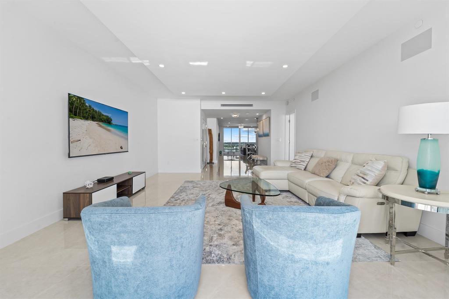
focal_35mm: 14
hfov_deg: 104.3
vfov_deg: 81.2
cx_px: 224
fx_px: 175
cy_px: 150
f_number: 11
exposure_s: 1/20
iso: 320
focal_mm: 14
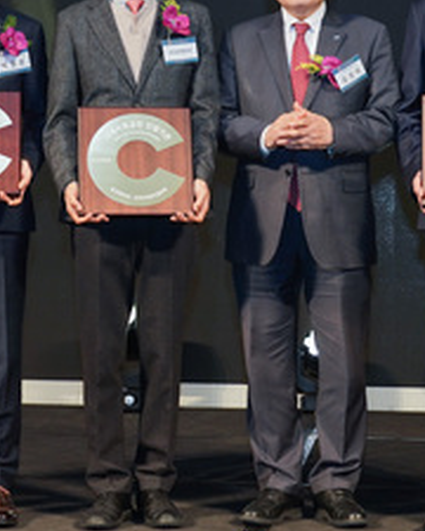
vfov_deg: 19.7
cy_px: 101
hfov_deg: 16.0
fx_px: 1509
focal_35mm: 96
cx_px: 211
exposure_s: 1/125
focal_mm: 36
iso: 800
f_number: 4.5
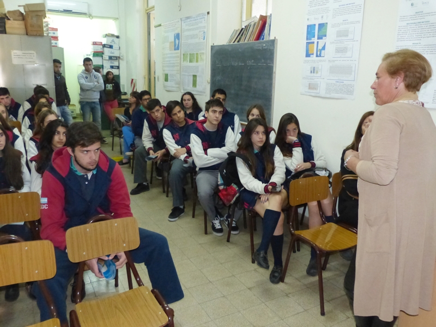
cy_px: 164
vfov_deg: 48.2
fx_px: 365
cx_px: 218
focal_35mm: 29
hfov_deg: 61.7
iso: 800
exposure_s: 1/40
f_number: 2.8
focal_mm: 5.2
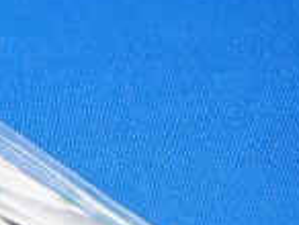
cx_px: -150
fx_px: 1635
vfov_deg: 7.8
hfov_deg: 10.1
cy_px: 225
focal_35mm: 189
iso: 800
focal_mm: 30
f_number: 4
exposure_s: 1/60
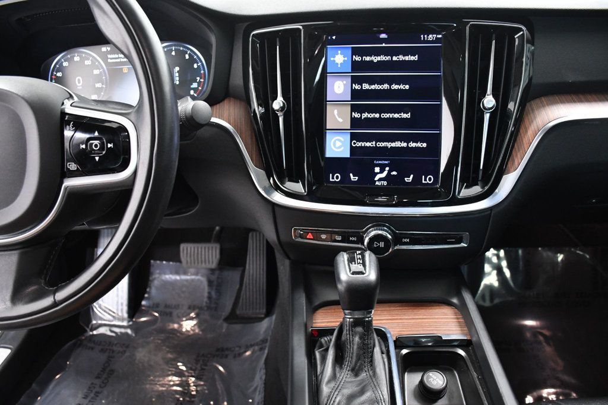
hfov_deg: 67.4
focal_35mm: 27
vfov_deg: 47.9
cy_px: 202
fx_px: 456
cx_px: 304
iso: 2500
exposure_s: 1/80
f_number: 4.5
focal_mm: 18
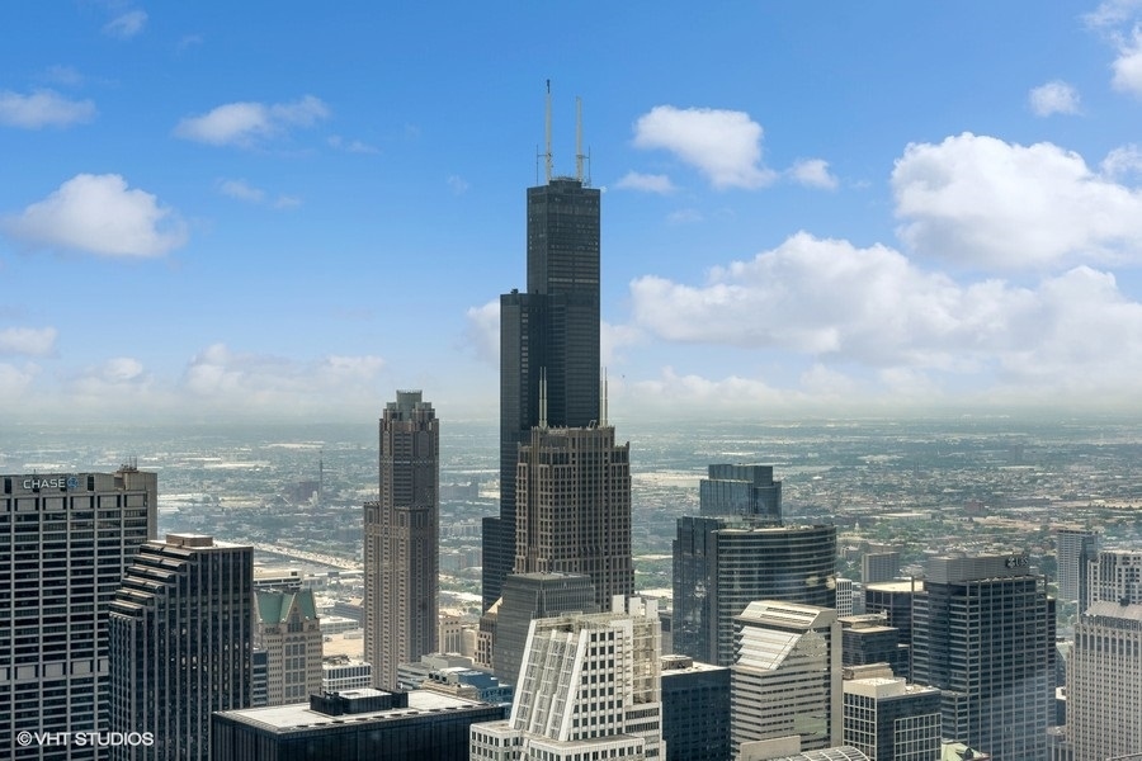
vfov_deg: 25.5
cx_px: 571
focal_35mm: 53
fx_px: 1681
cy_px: 380
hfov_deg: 37.5
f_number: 9.5
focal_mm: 53
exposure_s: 1/180
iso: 200
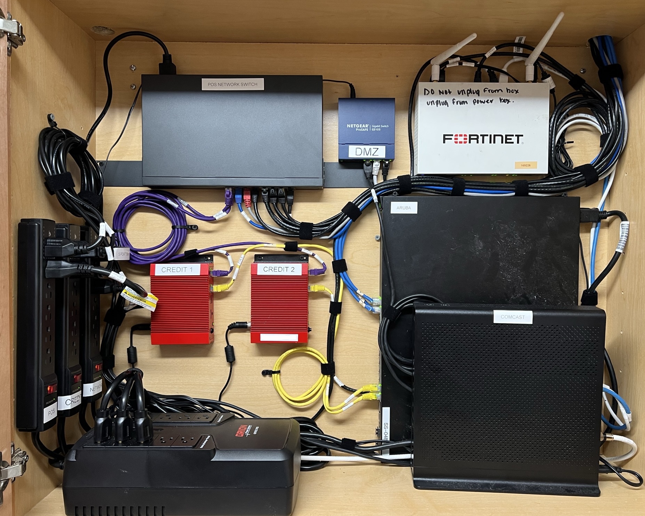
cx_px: 340
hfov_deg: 62.2
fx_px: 535
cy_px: 265
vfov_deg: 51.5
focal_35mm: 28
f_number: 1.5
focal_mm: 5.7
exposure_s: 1/60
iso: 125
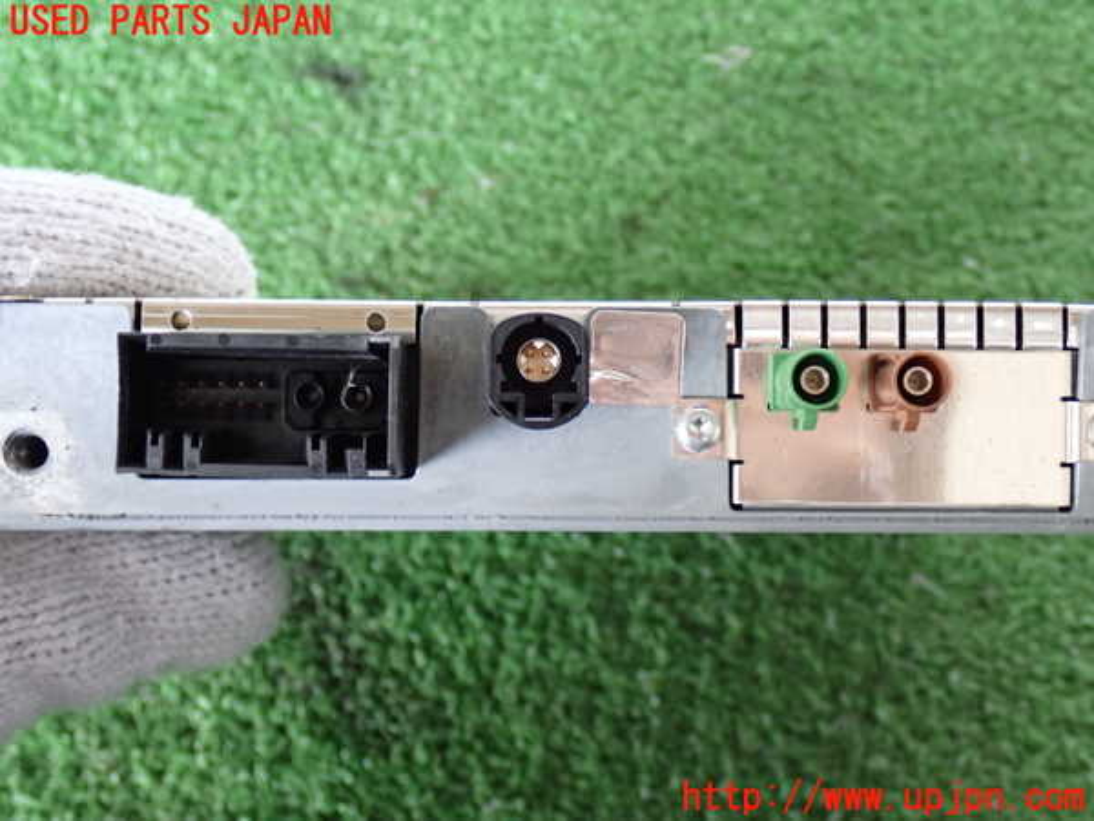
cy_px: 410
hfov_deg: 38.2
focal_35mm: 50
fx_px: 1580
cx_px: 547
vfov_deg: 29.1
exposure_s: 1/30
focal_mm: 9.01
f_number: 3.2
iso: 800
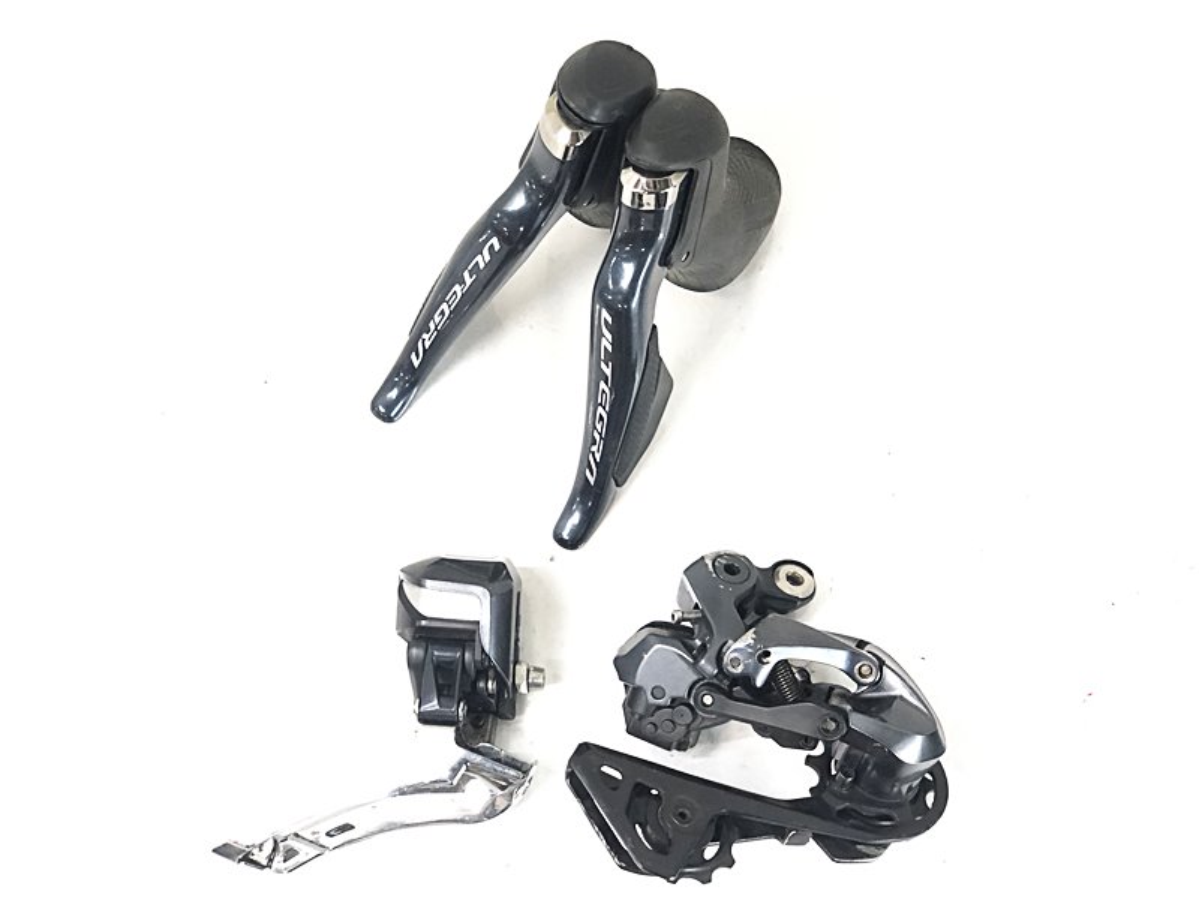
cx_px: 600
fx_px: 1801
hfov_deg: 36.8
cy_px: 450
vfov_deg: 28.0
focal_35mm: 52
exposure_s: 1/33
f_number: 2.4
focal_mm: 6
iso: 160
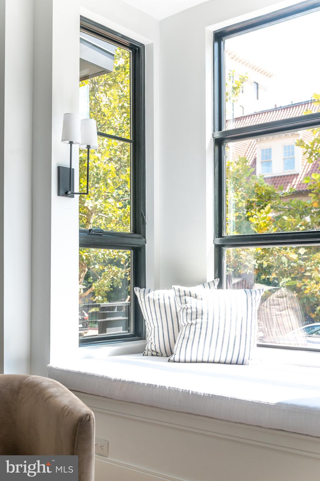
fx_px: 561
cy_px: 240
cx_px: 160
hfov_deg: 31.9
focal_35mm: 42
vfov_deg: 46.4
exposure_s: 1/320
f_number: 6.3
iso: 400
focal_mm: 42
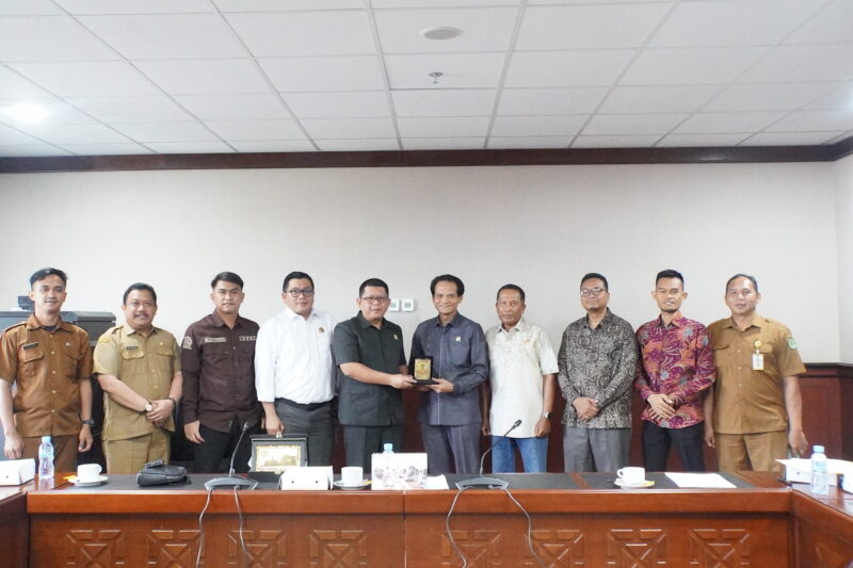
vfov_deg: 38.9
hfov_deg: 55.8
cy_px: 284
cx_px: 426
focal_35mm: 34
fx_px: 805
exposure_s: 1/125
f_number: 6.7
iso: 25600
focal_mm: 23
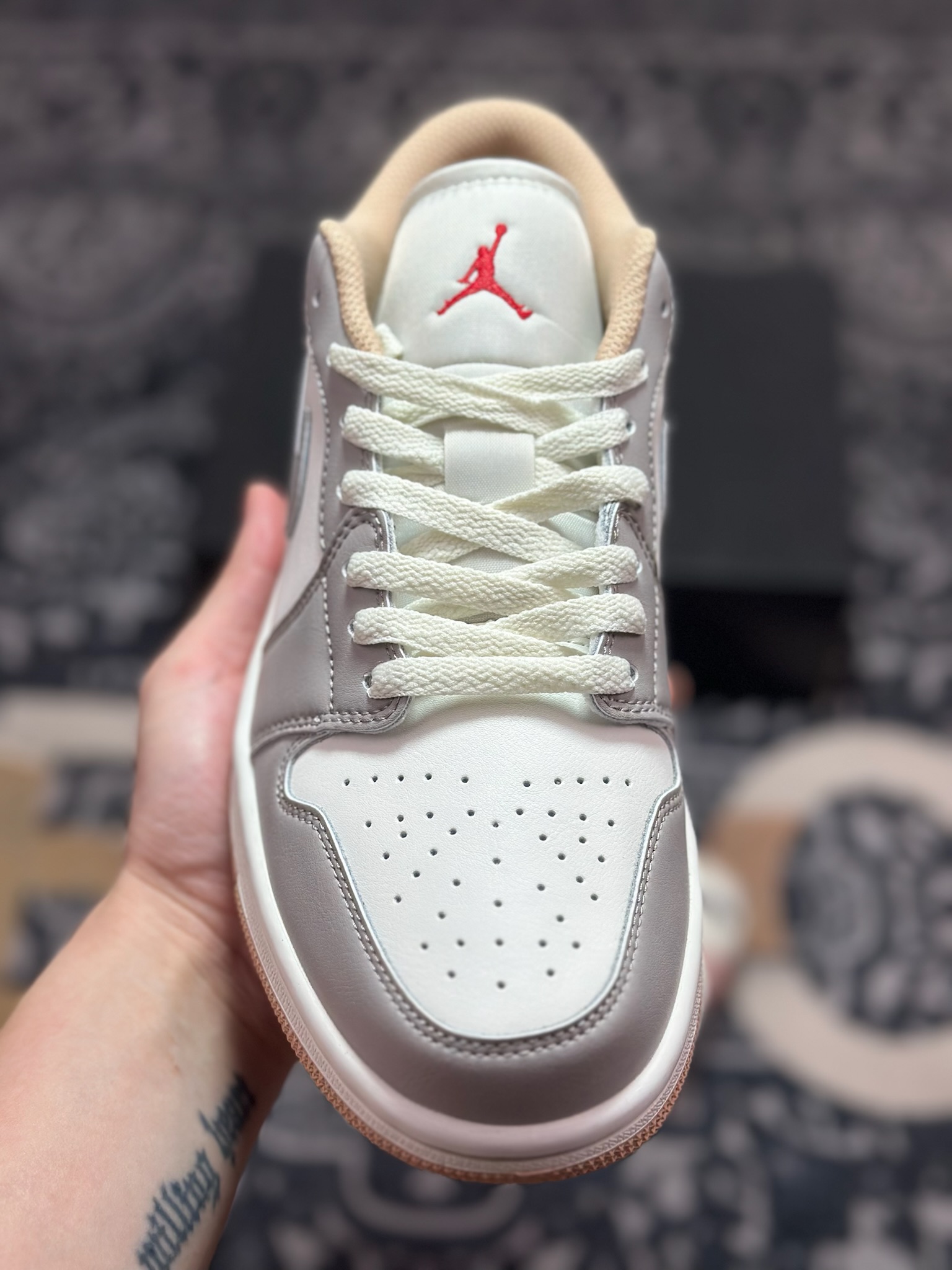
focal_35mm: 48
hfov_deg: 30.3
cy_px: 635
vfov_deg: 39.7
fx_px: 1760
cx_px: 476
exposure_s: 1/1414
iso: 80
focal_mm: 6.86
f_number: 1.78
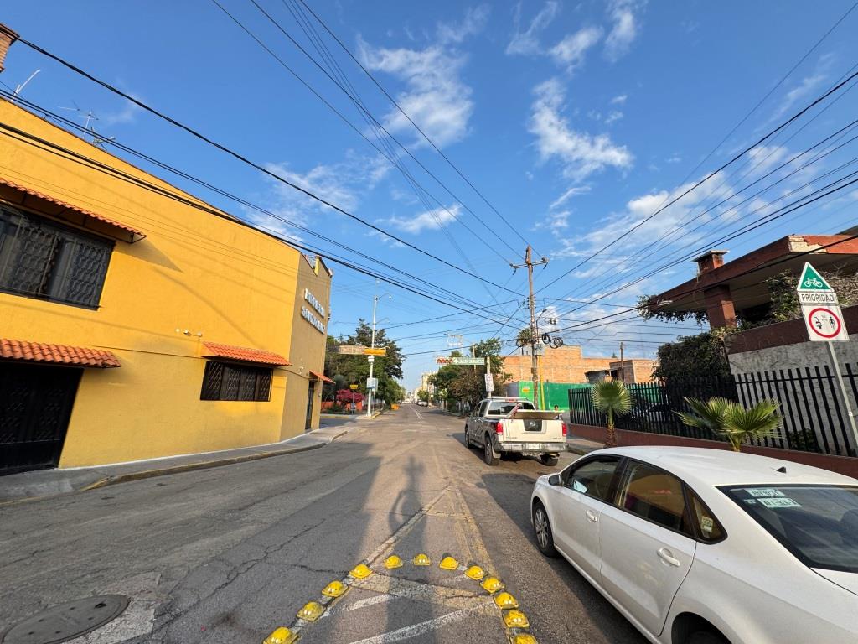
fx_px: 347
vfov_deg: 85.7
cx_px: 429
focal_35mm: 14
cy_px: 322
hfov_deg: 102.1
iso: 40
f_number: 2.2
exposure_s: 1/537
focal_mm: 2.22
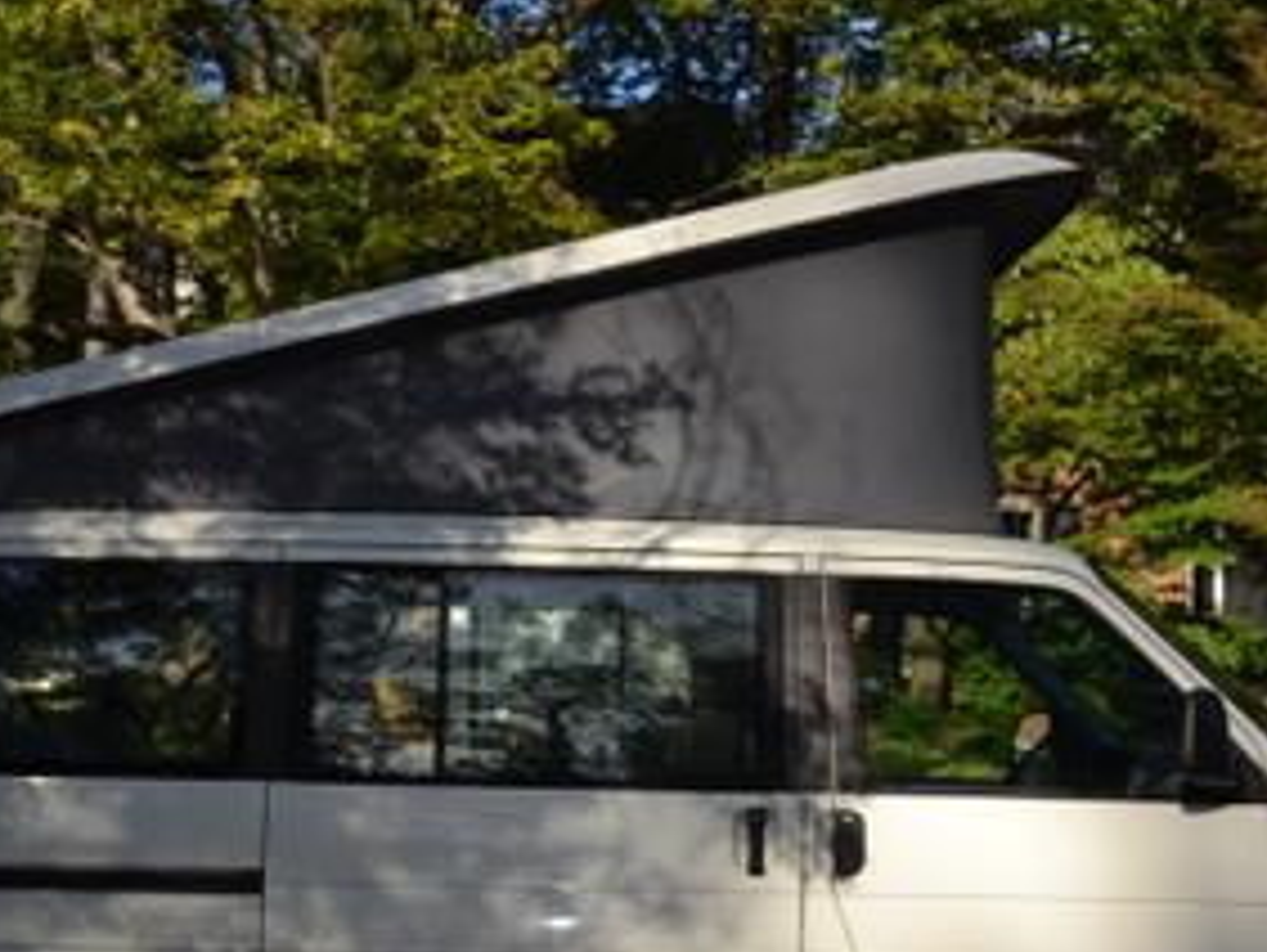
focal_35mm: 67
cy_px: 714
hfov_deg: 28.9
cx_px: 607
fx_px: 2454
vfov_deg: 21.8
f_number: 9
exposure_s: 1/200
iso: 100
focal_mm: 26
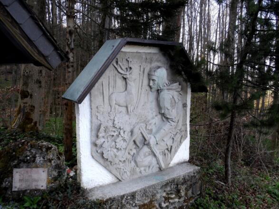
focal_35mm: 32
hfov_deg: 56.8
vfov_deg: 44.1
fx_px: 258
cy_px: 104
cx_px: 140
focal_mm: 5.3
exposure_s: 1/90
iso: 80
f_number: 3.4
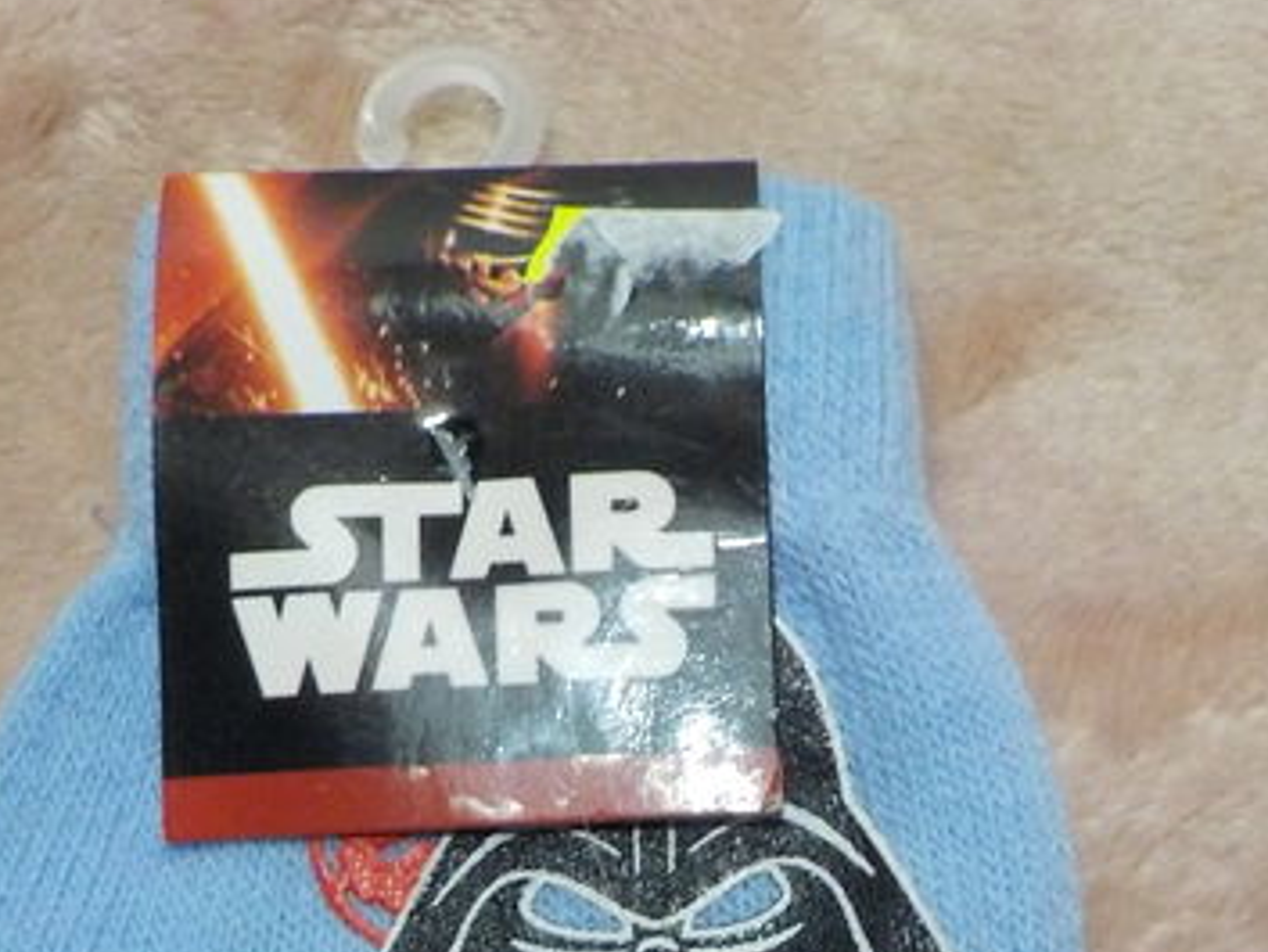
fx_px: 3115
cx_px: 665
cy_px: 1089
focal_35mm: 85
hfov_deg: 23.0
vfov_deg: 16.8
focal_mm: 4.1
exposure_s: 1/25
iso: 400
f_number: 3.3
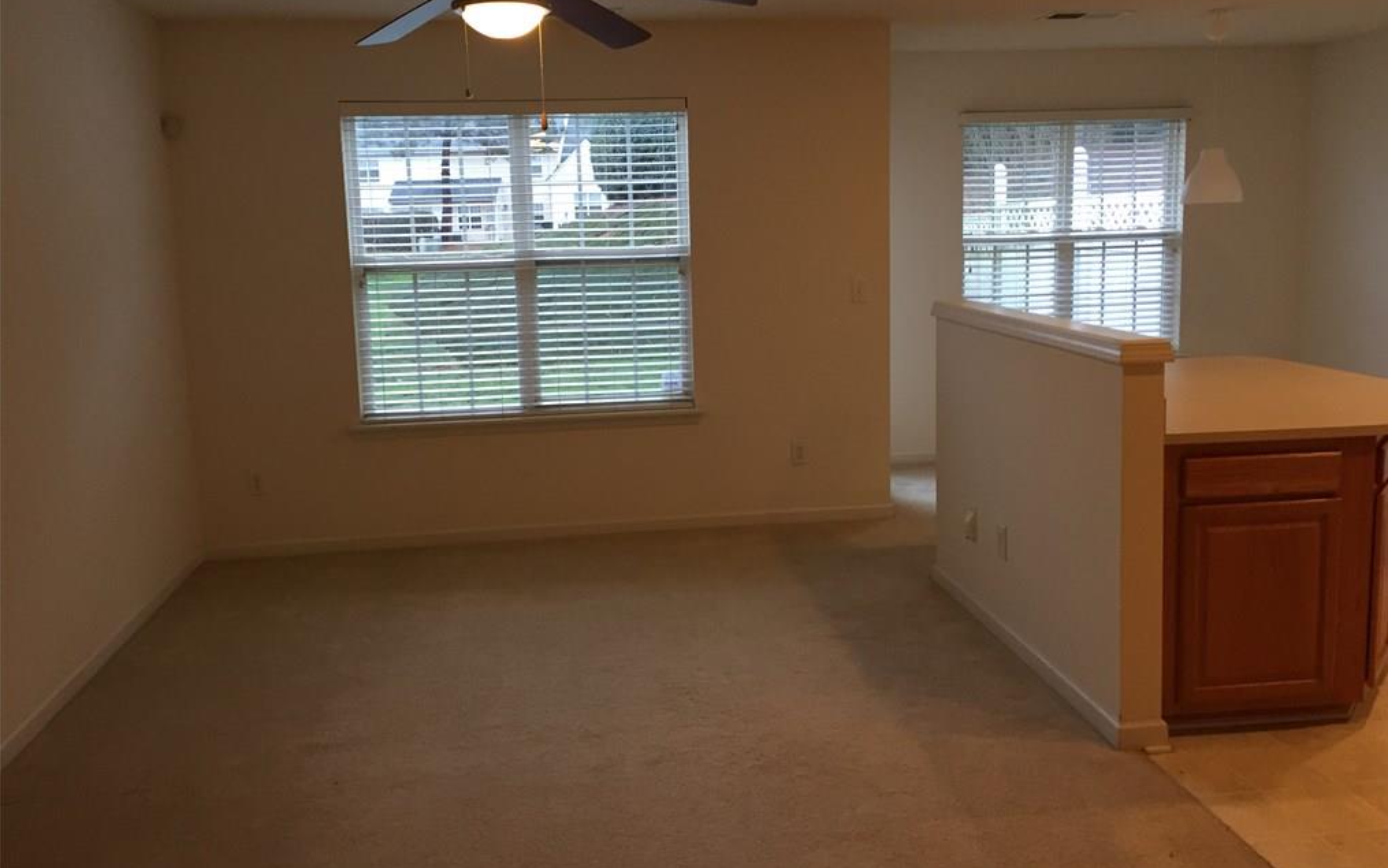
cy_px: 381
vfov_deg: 40.6
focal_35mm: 31
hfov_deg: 61.2
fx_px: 1173
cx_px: 699
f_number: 2.2
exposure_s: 1/30
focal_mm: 4.15
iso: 50
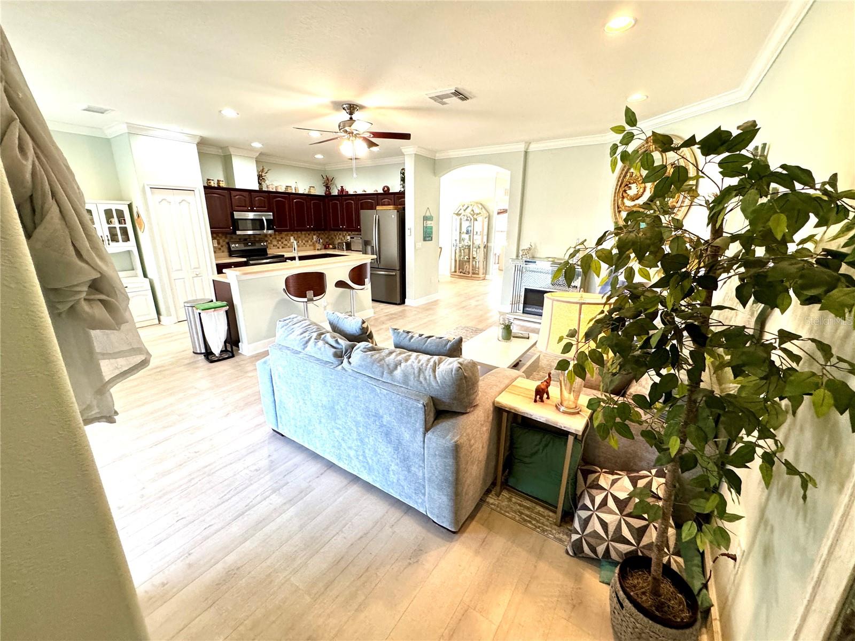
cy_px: 320
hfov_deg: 102.1
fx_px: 346
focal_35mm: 14
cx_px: 428
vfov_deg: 85.7
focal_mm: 2.22
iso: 250
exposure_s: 1/120
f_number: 2.2
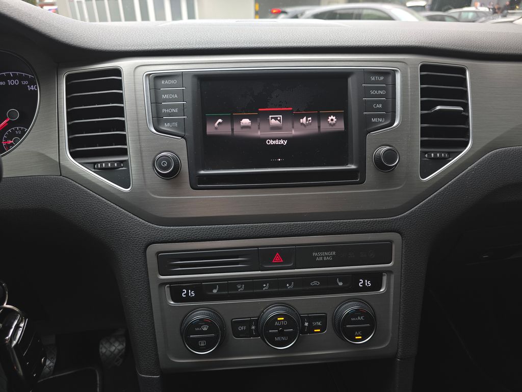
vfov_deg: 58.9
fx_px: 347
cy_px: 196
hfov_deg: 73.9
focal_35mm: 23
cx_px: 261
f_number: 1.7
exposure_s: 1/64
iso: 64
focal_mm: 6.3
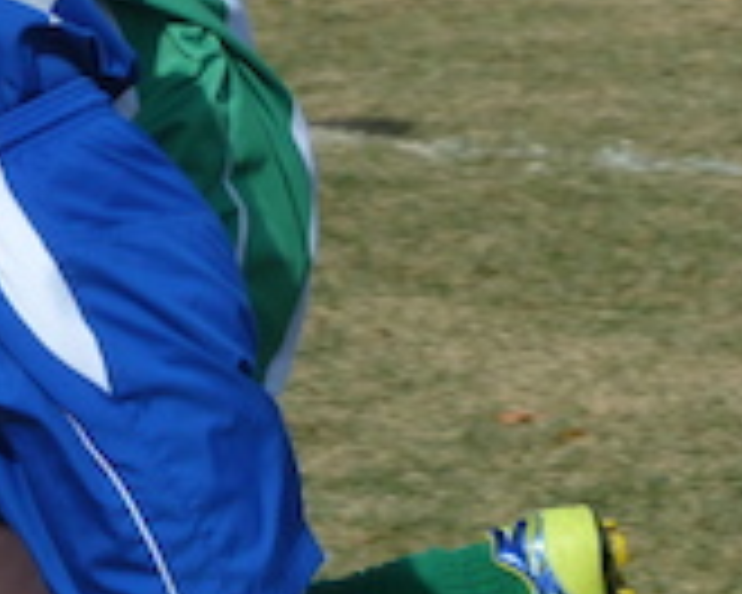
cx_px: -434
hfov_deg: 2.8
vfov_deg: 2.3
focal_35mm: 685
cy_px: 180
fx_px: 15043
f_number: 3.2
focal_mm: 39.1
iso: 100
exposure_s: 1/640
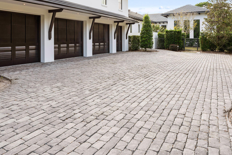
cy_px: 38
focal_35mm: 30
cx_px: 105
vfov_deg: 42.1
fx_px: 194
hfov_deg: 61.6
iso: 250
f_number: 9
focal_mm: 16.6
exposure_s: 1/80
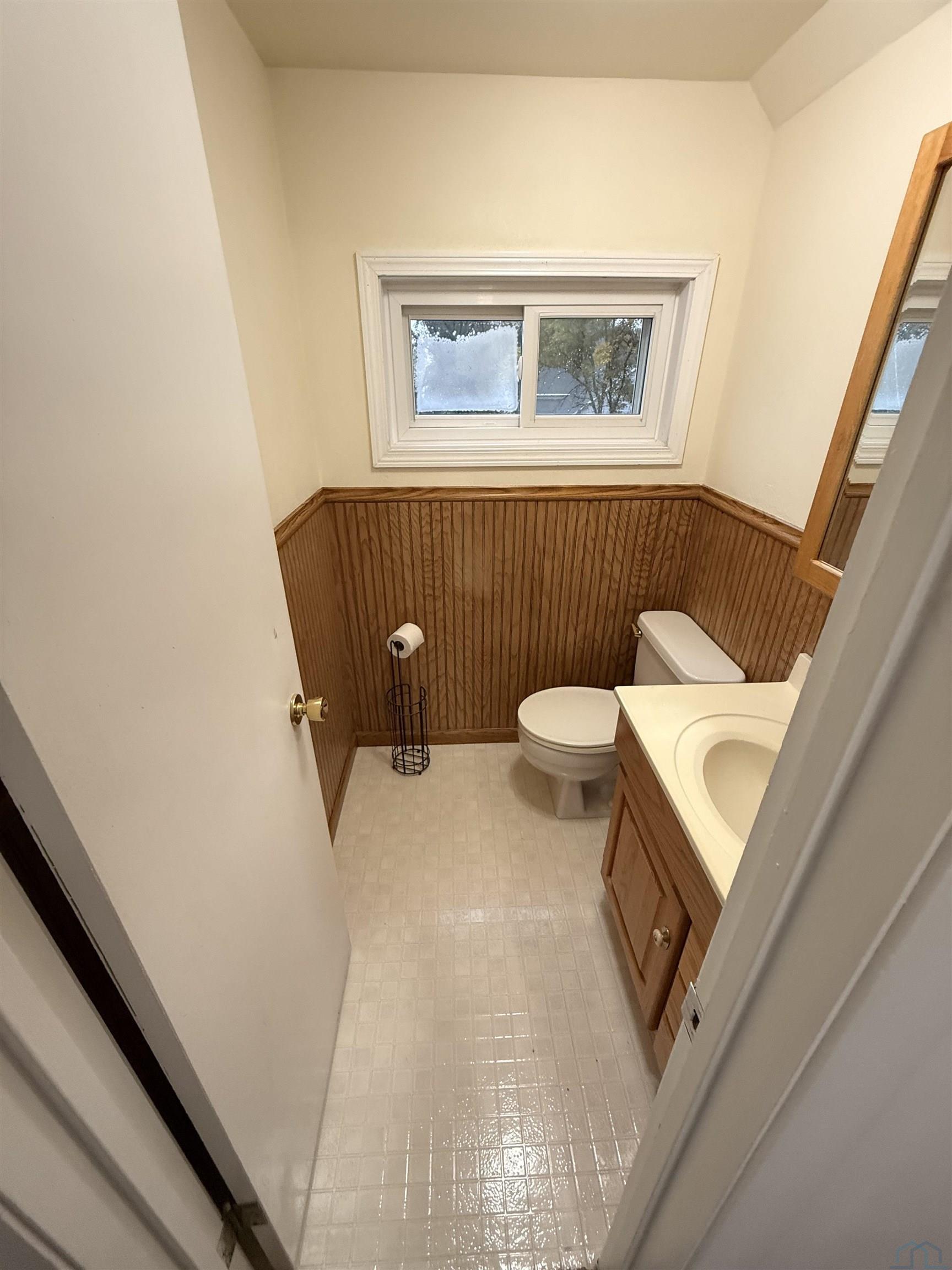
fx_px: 513
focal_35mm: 14
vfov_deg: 102.1
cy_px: 635
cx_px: 476
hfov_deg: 85.7
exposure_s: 1/120
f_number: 2.2
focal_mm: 2.22
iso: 320
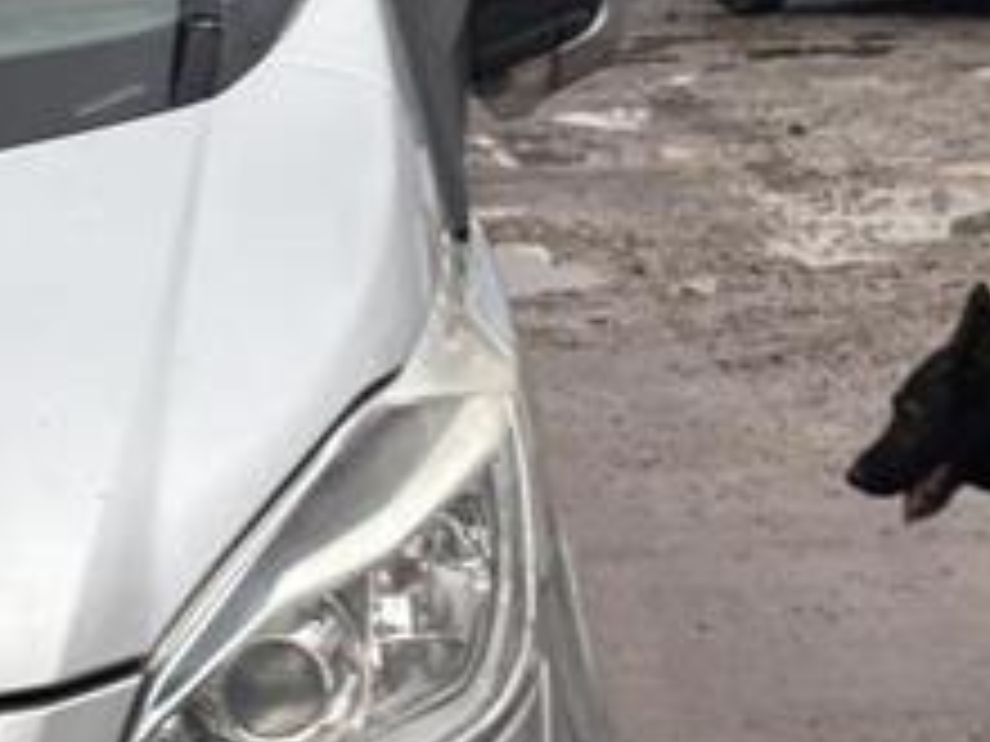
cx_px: -148
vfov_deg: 14.0
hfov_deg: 17.8
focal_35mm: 106
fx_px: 3032
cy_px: 427
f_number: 1.6
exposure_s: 1/113
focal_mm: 5.96
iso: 125
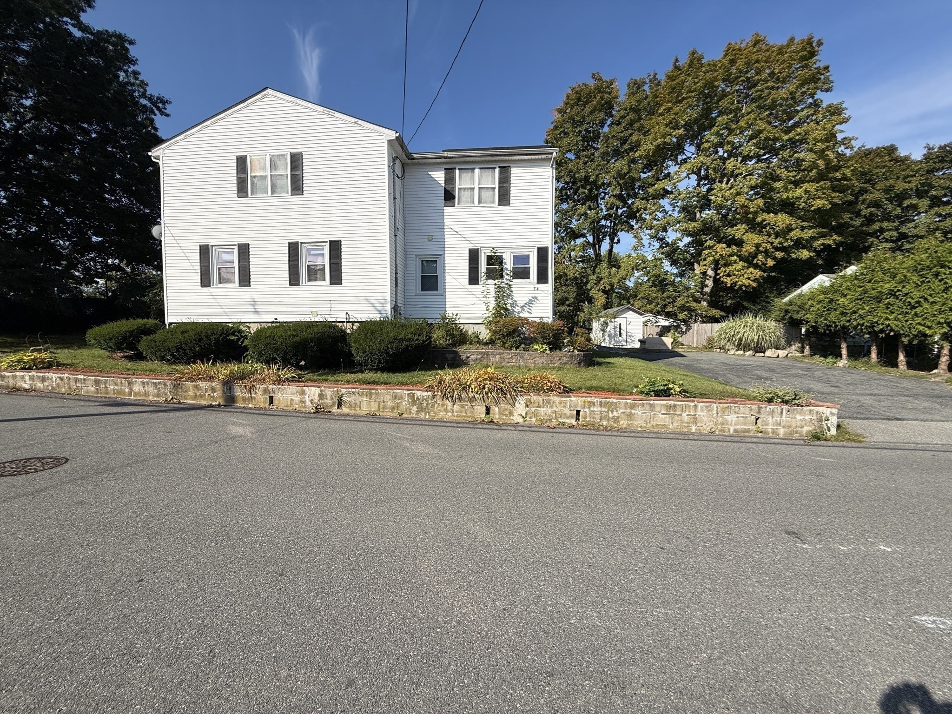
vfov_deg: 85.7
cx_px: 476
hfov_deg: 102.1
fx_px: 385
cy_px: 357
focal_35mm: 14
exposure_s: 1/3125
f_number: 2.2
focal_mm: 2.22
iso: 50
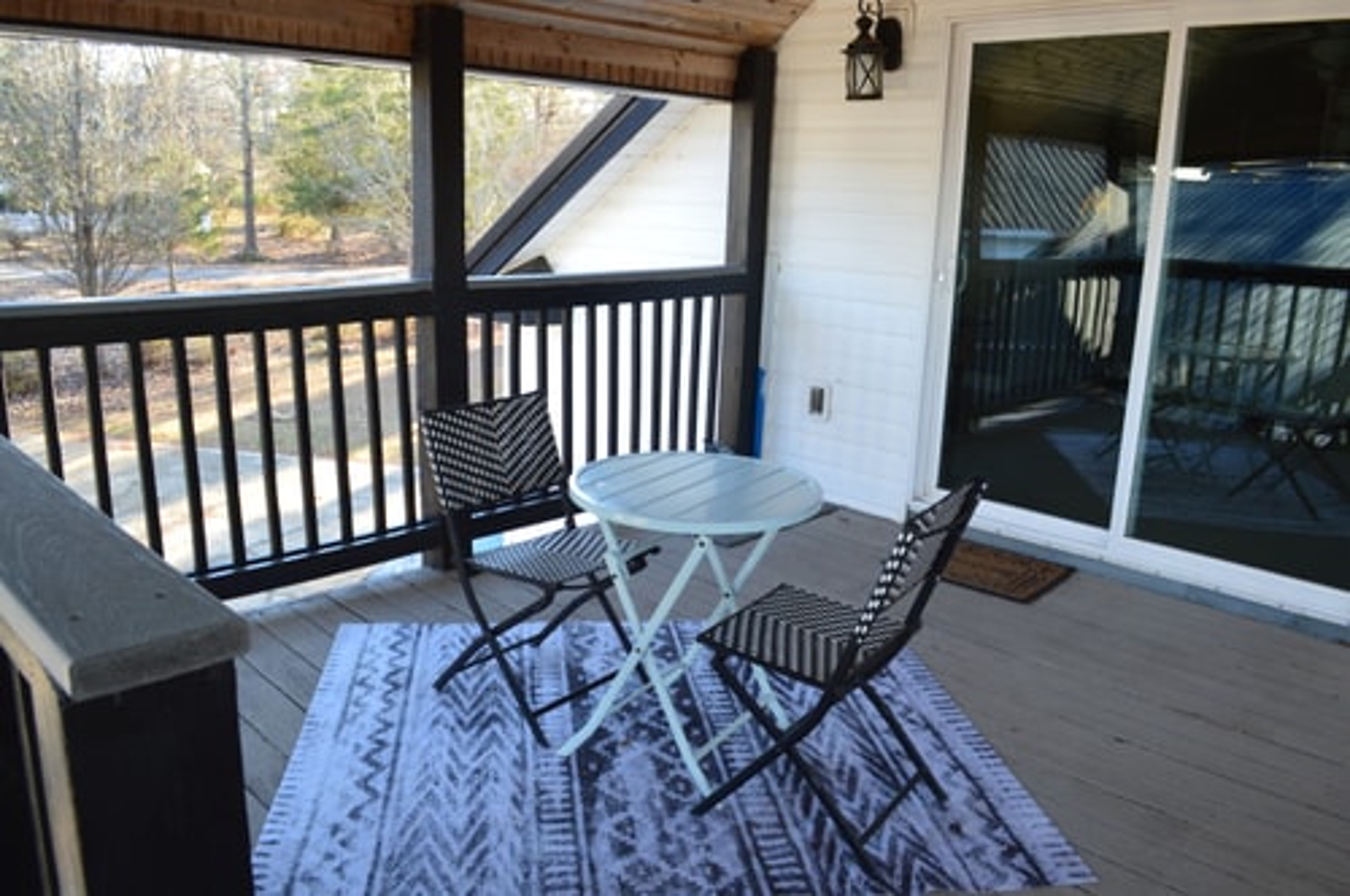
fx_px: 1011
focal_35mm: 27
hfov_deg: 67.4
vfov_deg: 47.8
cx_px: 675
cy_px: 448
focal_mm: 18
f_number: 8
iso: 400
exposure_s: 1/50
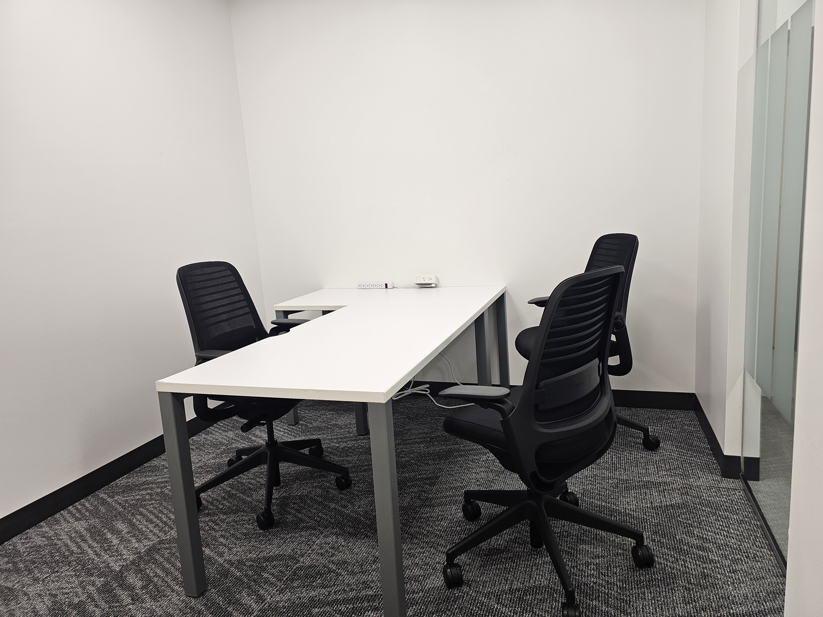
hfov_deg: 73.9
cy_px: 308
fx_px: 547
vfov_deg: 58.9
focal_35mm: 23
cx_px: 412
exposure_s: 1/207
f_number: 1.7
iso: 100
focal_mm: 6.3
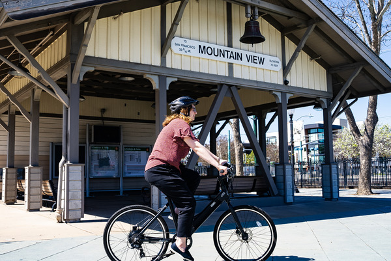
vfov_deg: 36.9
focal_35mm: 36
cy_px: 130
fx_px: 391
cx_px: 196
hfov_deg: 53.1
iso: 80
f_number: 4.5
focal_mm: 24
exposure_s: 1/250
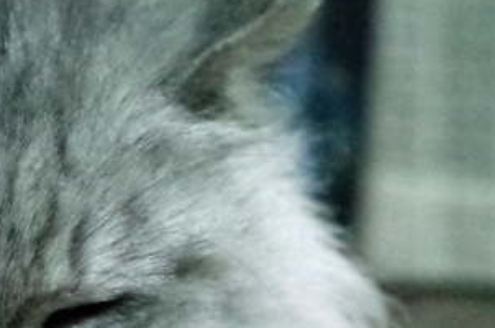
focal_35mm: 95
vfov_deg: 14.0
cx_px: -48
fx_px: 1303
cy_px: 377
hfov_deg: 20.5
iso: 5000
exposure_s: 1/40
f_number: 2.8
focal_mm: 18.3
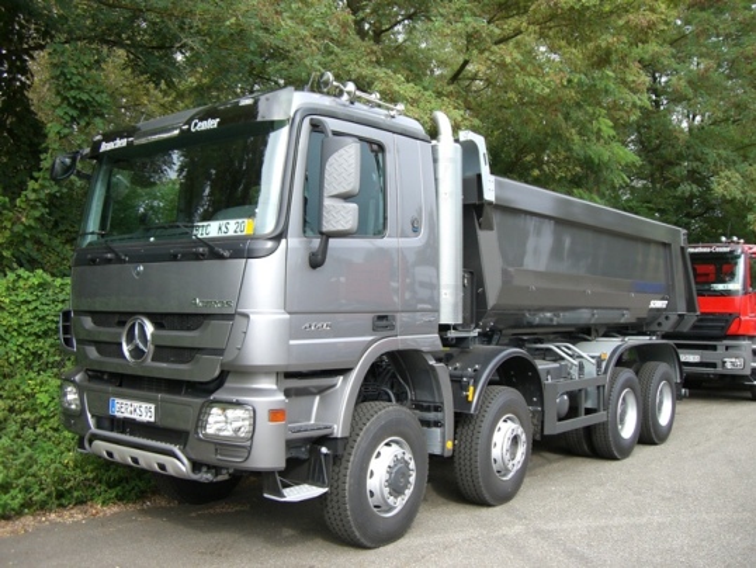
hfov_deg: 49.0
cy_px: 284
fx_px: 830
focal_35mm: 38
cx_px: 378
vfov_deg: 37.7
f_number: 2.7
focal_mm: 6.2
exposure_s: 1/250
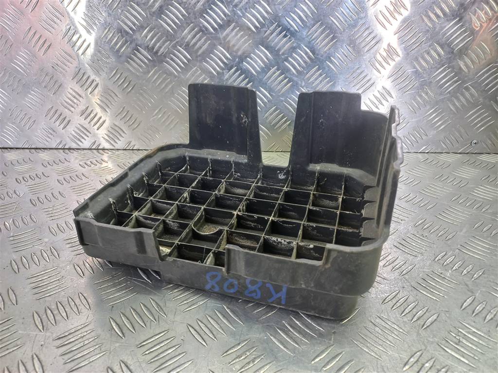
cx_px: 249
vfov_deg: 54.9
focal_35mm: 25
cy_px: 186
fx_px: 360
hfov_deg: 69.4
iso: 160
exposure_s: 1/50
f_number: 1.8
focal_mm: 4.6
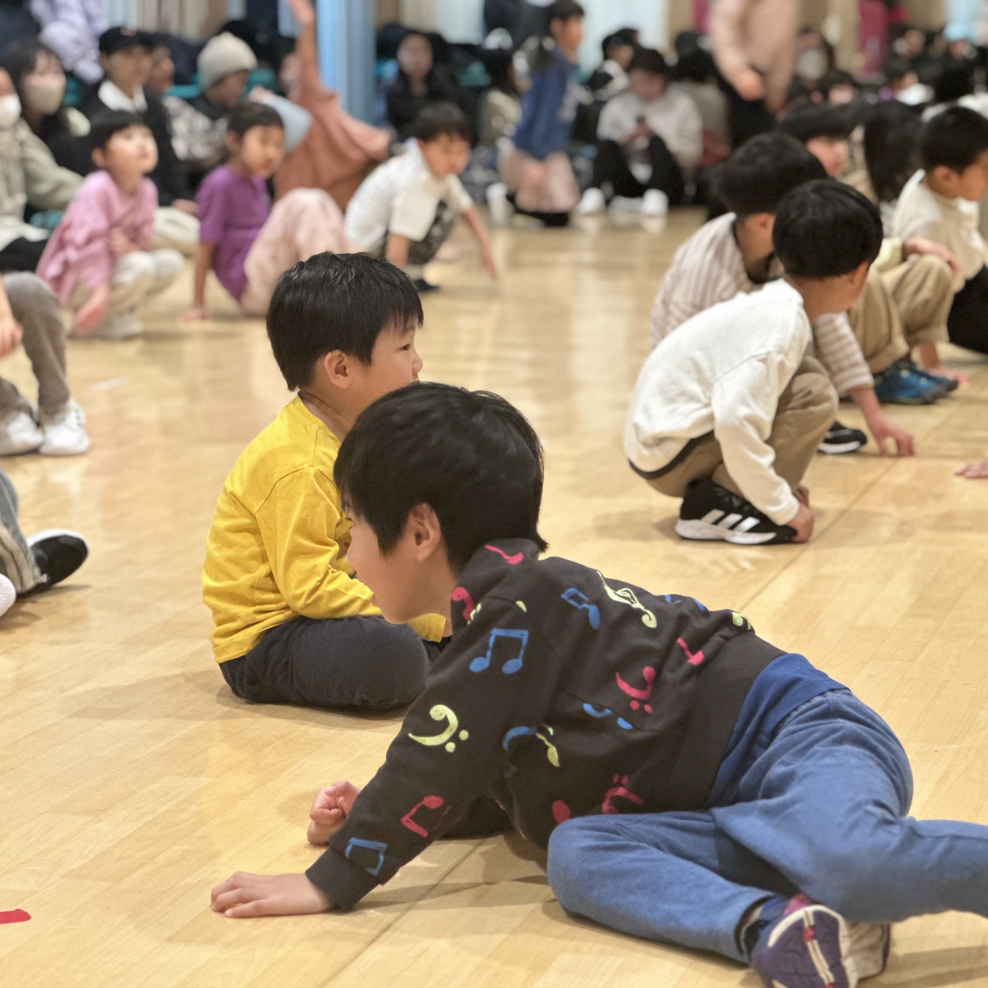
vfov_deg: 19.1
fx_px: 2939
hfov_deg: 19.1
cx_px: 596
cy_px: 494
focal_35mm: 91
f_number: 2.8
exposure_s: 1/25
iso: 320
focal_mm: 9
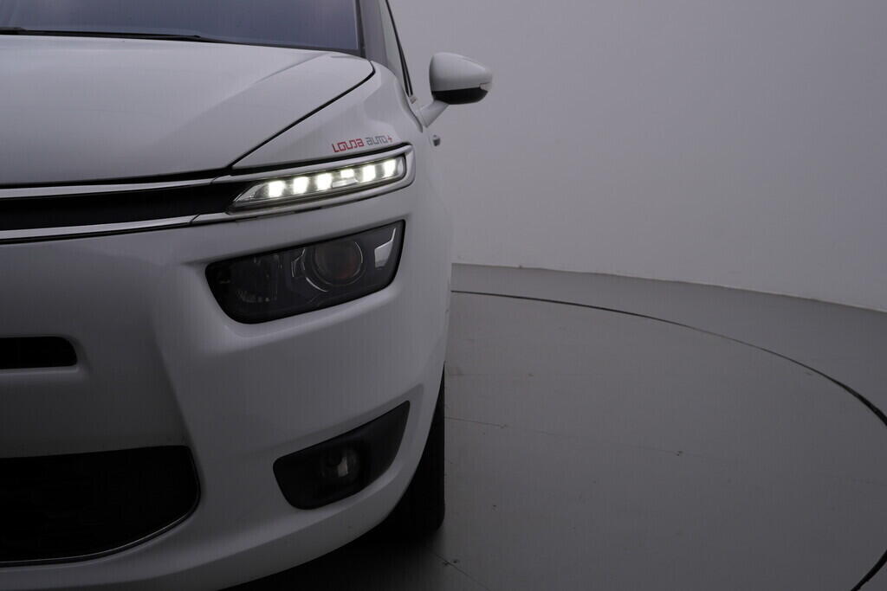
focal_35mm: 36
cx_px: 444
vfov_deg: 36.9
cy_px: 296
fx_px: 887
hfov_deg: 53.1
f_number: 5.6
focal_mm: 24
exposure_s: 1/160
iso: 125
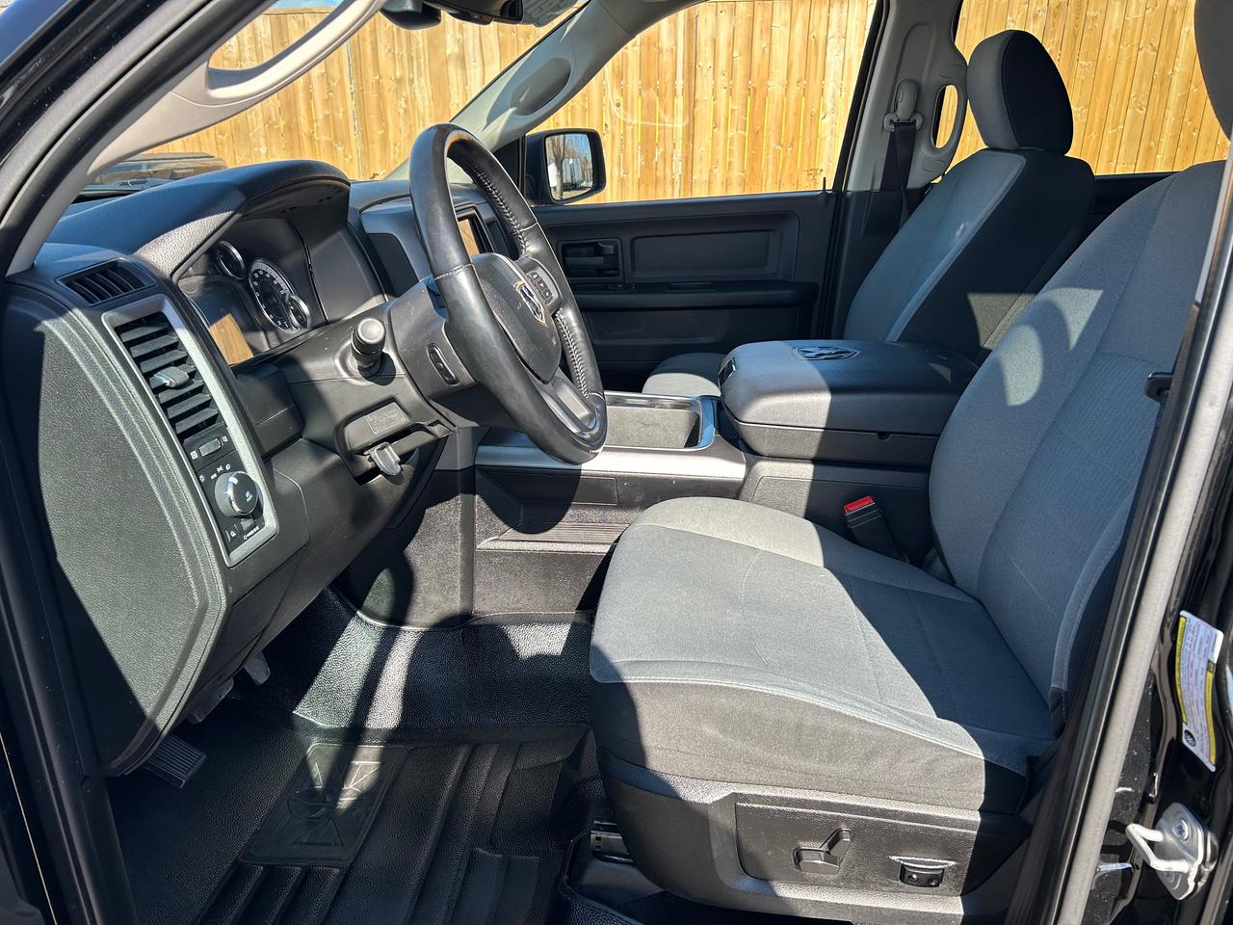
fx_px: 926
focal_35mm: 26
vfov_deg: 53.1
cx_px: 616
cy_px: 462
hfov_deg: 67.3
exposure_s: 1/621
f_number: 1.5
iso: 50
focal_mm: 5.7
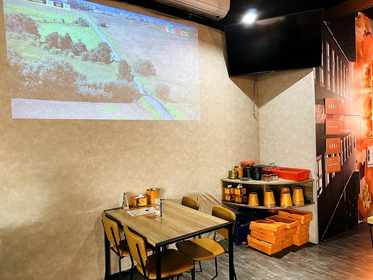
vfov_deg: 56.8
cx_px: 186
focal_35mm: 24
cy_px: 140
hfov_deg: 71.6
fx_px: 259
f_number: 1.78
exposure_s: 1/60
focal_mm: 6.86
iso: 640
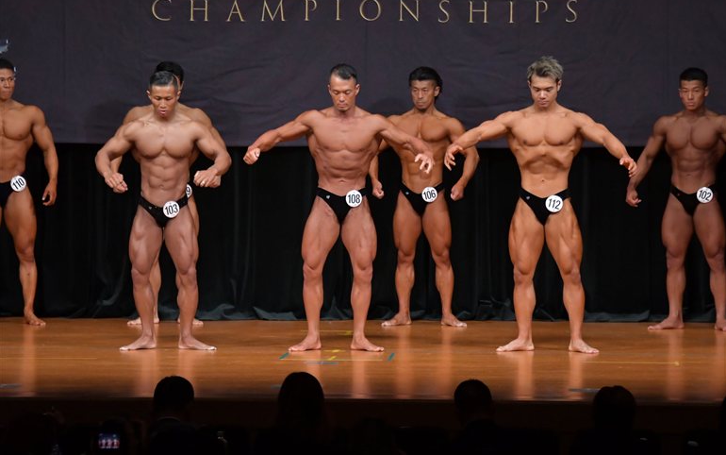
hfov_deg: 10.1
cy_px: 234
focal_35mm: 207
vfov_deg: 6.3
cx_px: 364
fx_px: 4097
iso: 4000
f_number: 5.6
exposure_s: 1/400
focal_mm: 135
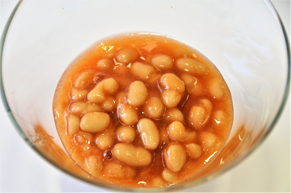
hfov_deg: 11.4
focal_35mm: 180
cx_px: 146
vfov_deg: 7.6
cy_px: 96
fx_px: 1453
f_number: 5.3
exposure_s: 1/125
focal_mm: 120
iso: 800
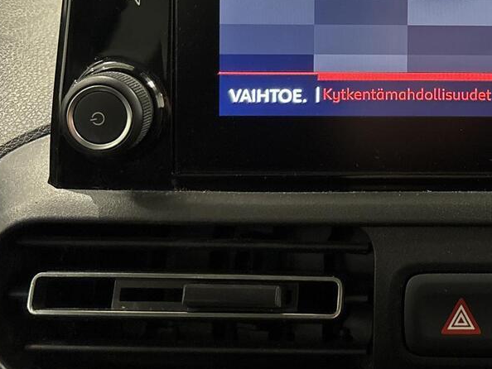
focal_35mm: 63
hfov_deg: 28.8
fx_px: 896
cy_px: -21
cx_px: 492
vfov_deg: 22.2
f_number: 1.6
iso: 200
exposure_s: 1/49
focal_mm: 5.96
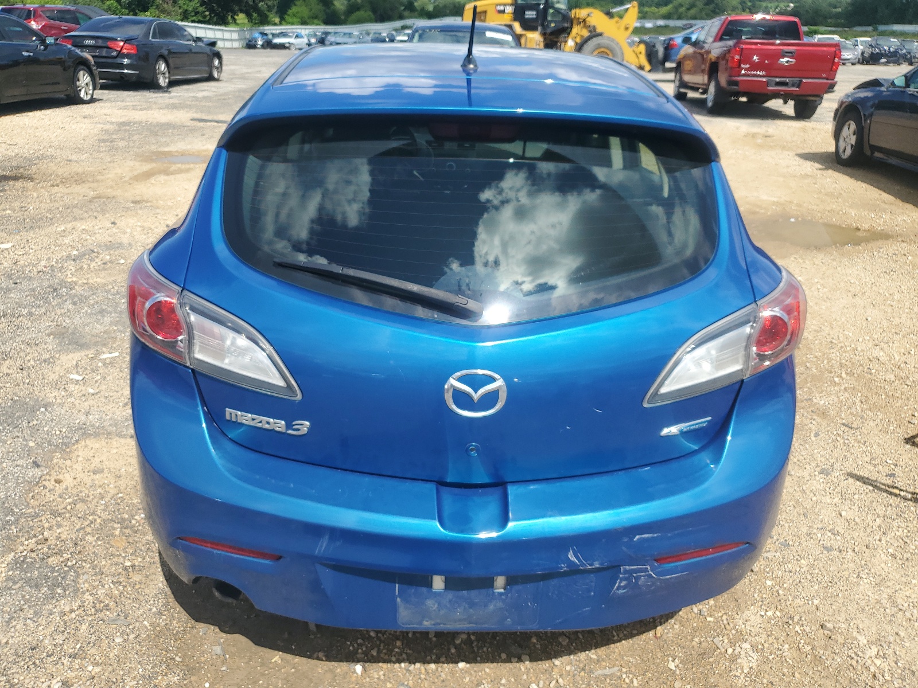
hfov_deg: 67.3
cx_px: 459
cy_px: 344
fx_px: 690
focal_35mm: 26
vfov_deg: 53.1
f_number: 1.5
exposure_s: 1/3333
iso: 50
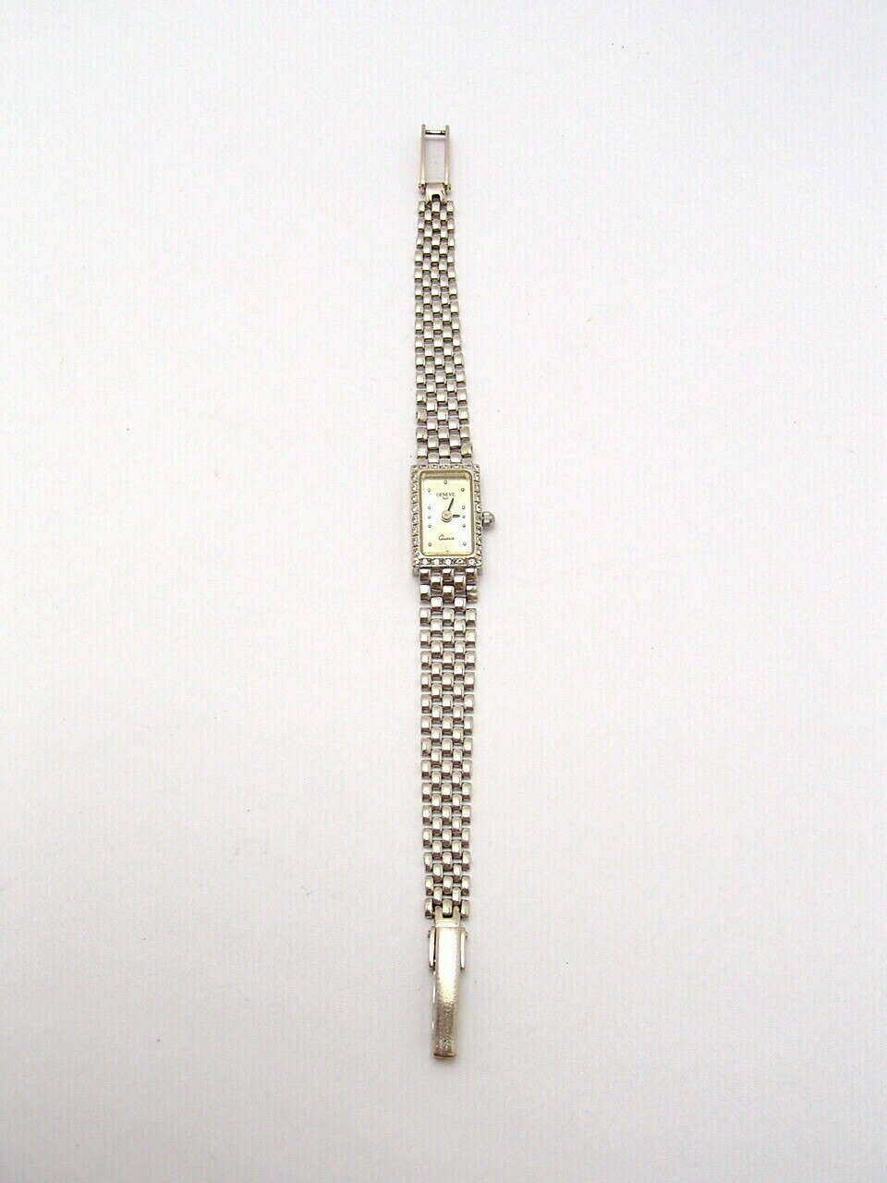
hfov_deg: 38.7
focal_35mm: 37
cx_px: 444
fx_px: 1264
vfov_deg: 50.1
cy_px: 592
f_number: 4.7
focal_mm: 6.64
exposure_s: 1/160
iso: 160
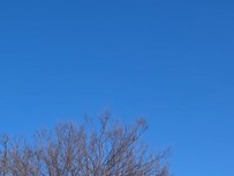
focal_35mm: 116
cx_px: -218
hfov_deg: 14.4
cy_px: 394
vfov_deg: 11.1
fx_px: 784
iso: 40
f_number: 1.7
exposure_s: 1/3891
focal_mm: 6.3
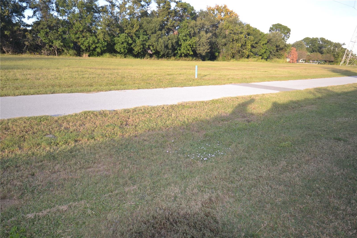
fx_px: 223
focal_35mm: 22
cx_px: 178
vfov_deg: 56.1
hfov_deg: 77.3
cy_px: 119
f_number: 4
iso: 110
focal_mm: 15
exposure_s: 1/125
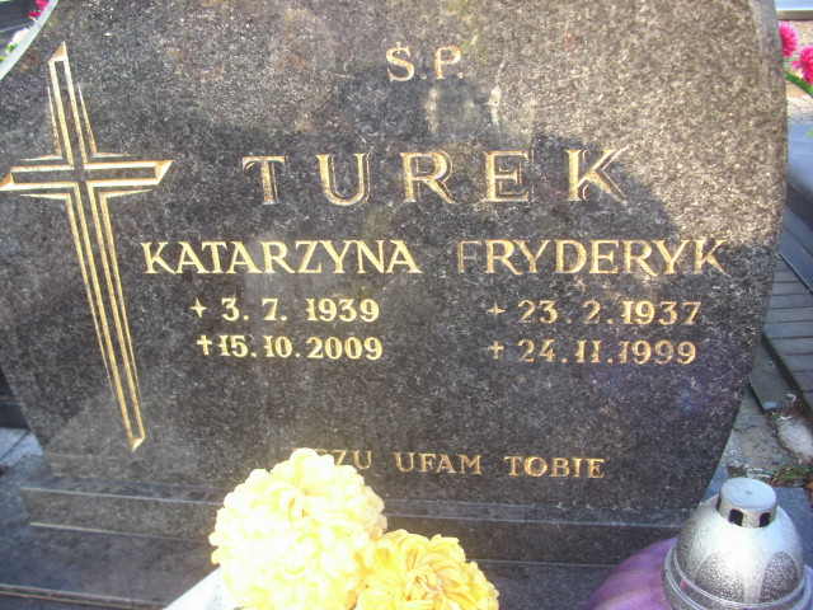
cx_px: 406
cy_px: 305
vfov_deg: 38.7
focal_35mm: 37
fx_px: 869
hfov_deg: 50.1
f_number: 2.8
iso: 50
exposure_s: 1/60
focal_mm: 6.2
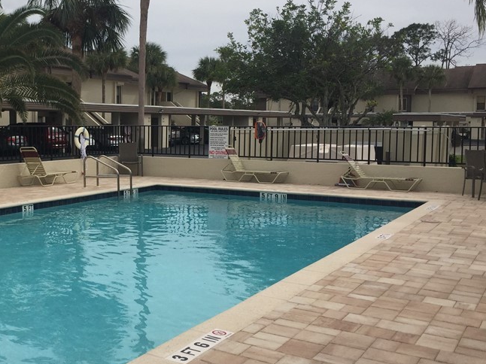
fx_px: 646
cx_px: 107
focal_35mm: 46
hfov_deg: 39.8
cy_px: 183
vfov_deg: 31.5
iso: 32
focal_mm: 4.15
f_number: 2.2
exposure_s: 1/2639
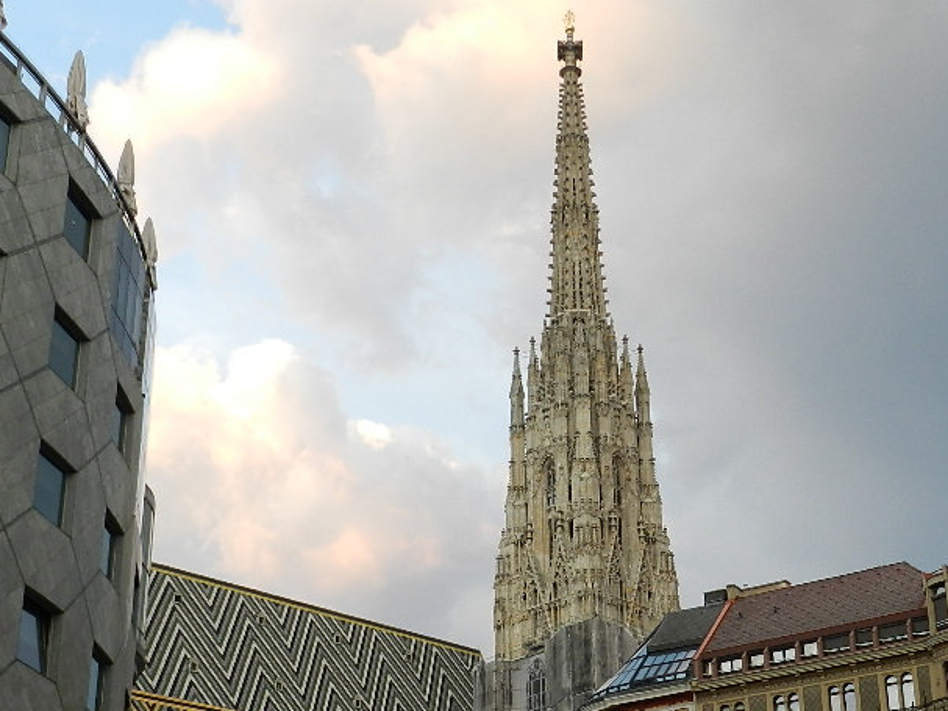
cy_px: 556
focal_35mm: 54
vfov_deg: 26.6
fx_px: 1479
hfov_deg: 35.4
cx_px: 576
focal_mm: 5.6
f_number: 3.7
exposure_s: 1/100
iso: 160
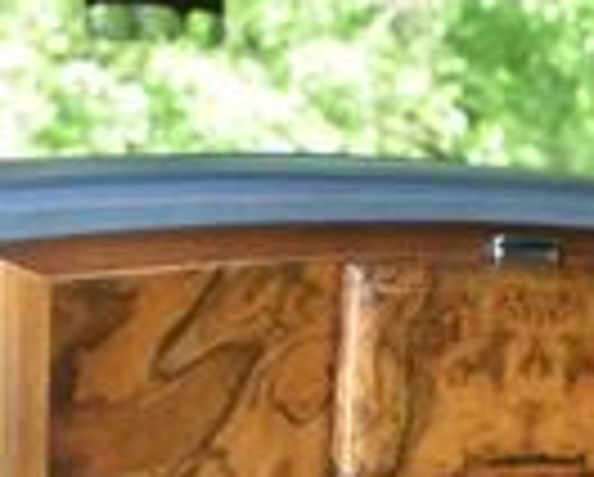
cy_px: 842
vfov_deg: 11.7
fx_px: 2166
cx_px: 864
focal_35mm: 123
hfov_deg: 14.6
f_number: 6.3
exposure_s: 1/160
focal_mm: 18
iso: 800
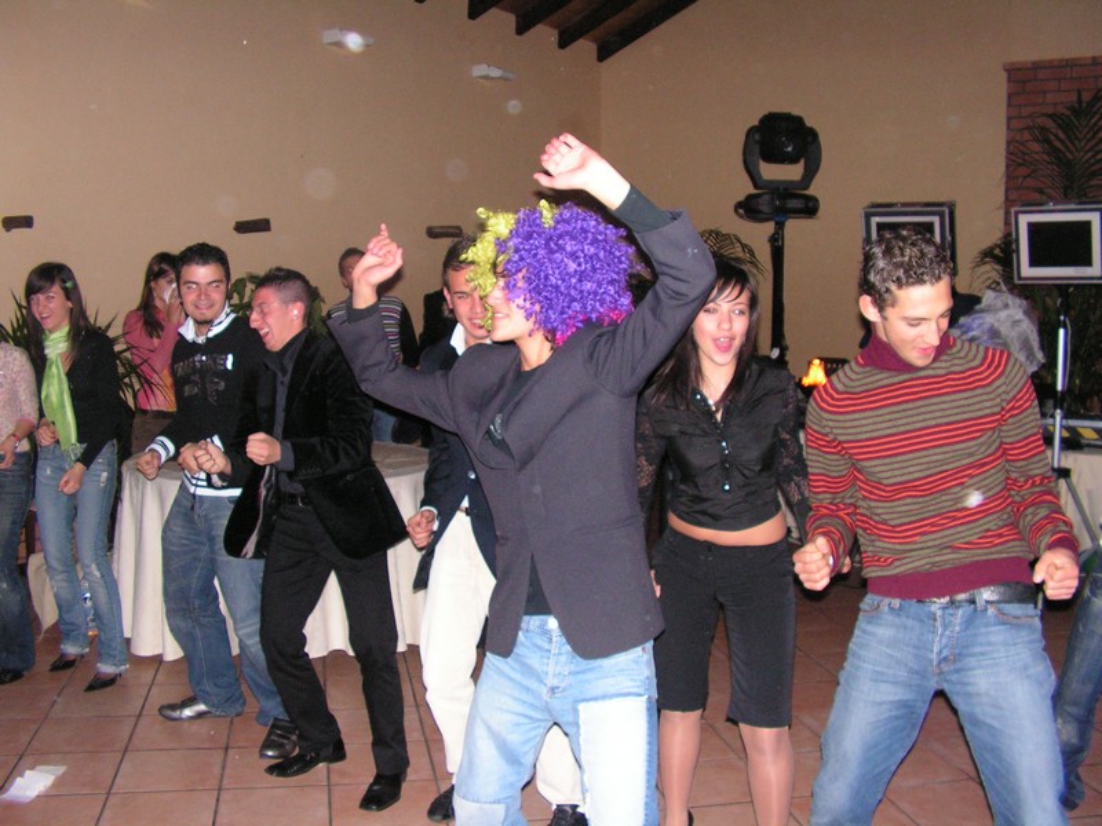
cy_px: 413
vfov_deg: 39.7
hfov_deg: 51.4
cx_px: 551
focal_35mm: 36
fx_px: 1146
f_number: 3.2
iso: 200
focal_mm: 6
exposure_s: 1/40
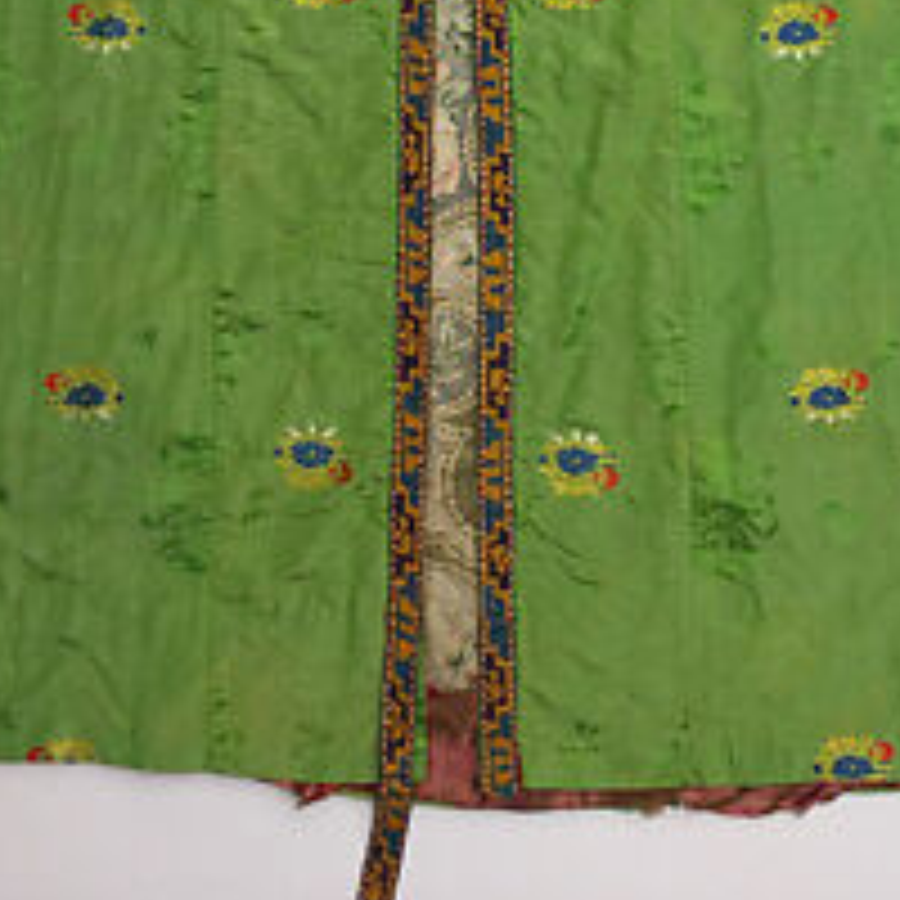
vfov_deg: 18.9
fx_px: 2412
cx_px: 459
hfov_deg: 21.1
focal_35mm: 82
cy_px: -405
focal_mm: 3.3
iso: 32
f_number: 2.4
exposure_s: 1/60
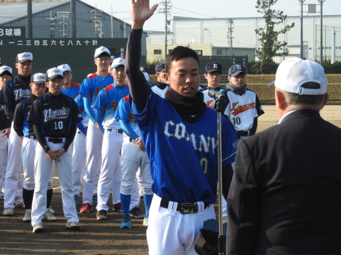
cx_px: 170
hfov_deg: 15.8
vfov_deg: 11.9
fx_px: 1231
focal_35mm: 125
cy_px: 128
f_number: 5
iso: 100
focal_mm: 22.4
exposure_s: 1/250
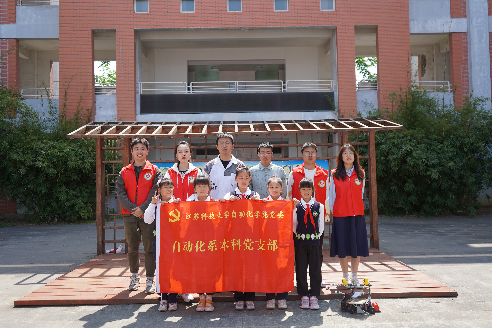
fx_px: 410
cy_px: 164
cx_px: 246
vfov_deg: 43.6
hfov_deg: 61.9
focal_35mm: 30
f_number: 4.5
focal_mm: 30
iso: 100
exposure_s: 1/320
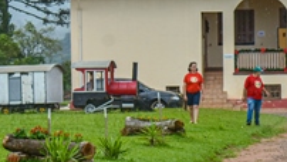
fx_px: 2084
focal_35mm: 274
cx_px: 446
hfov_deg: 7.7
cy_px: 99
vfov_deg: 4.5
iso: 160
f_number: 8
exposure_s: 1/500
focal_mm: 55
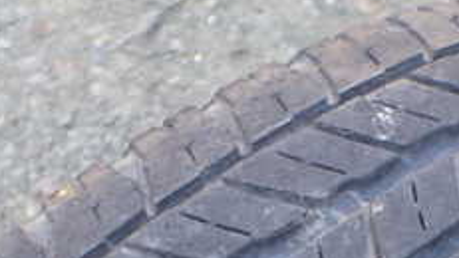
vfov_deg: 13.4
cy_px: 383
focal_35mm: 85
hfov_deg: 24.9
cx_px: 298
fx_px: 1035
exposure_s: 1/160
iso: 100
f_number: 2.3
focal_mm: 5.4
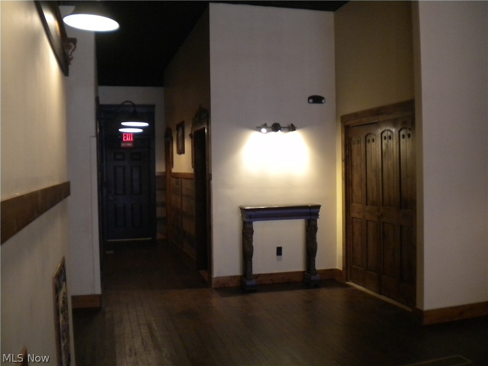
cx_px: 244
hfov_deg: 52.6
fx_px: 493
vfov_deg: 40.7
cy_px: 183
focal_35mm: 35
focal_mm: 6.3
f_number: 3.1
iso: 400
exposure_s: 1/49.1
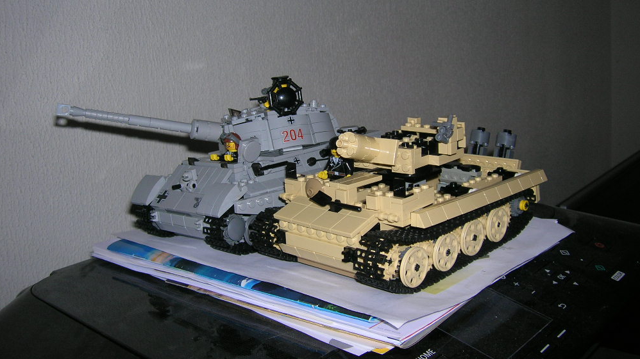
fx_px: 645
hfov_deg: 52.8
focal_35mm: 38
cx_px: 326
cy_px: 148
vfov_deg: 31.1
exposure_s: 1/60.1
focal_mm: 5.7
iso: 50
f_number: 2.9
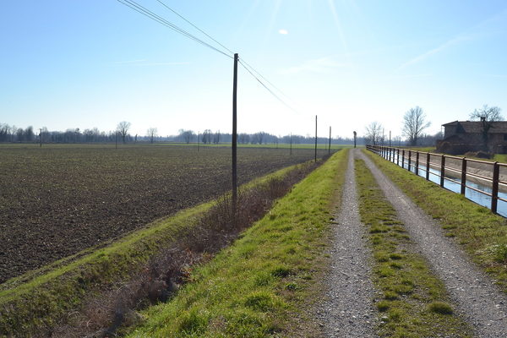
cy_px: 169
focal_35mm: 28
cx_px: 254
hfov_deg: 64.6
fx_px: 401
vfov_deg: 45.7
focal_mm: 19
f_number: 22
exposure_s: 1/80
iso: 200
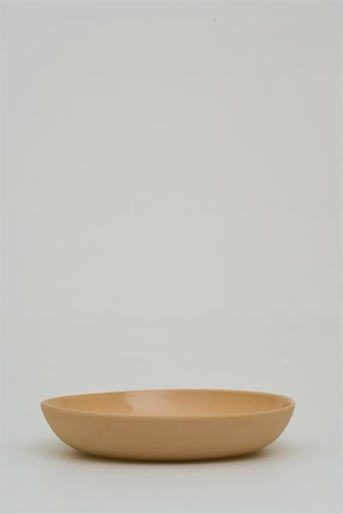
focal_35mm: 90
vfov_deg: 22.6
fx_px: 1285
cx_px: 172
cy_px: 257
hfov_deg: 15.2
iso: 500
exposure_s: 1/100
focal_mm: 90
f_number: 11
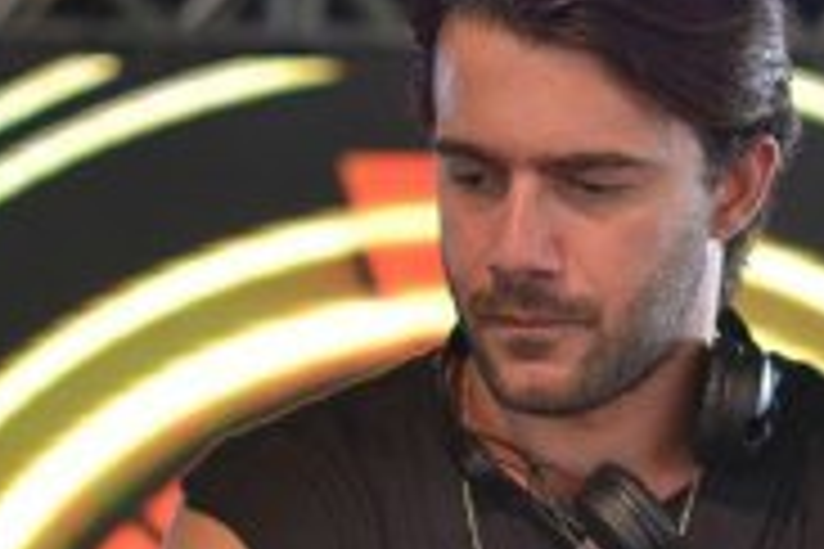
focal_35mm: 170
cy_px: 504
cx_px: 545
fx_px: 3882
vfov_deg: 8.1
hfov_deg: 12.1
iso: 800
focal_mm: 35
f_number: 2
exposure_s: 1/320
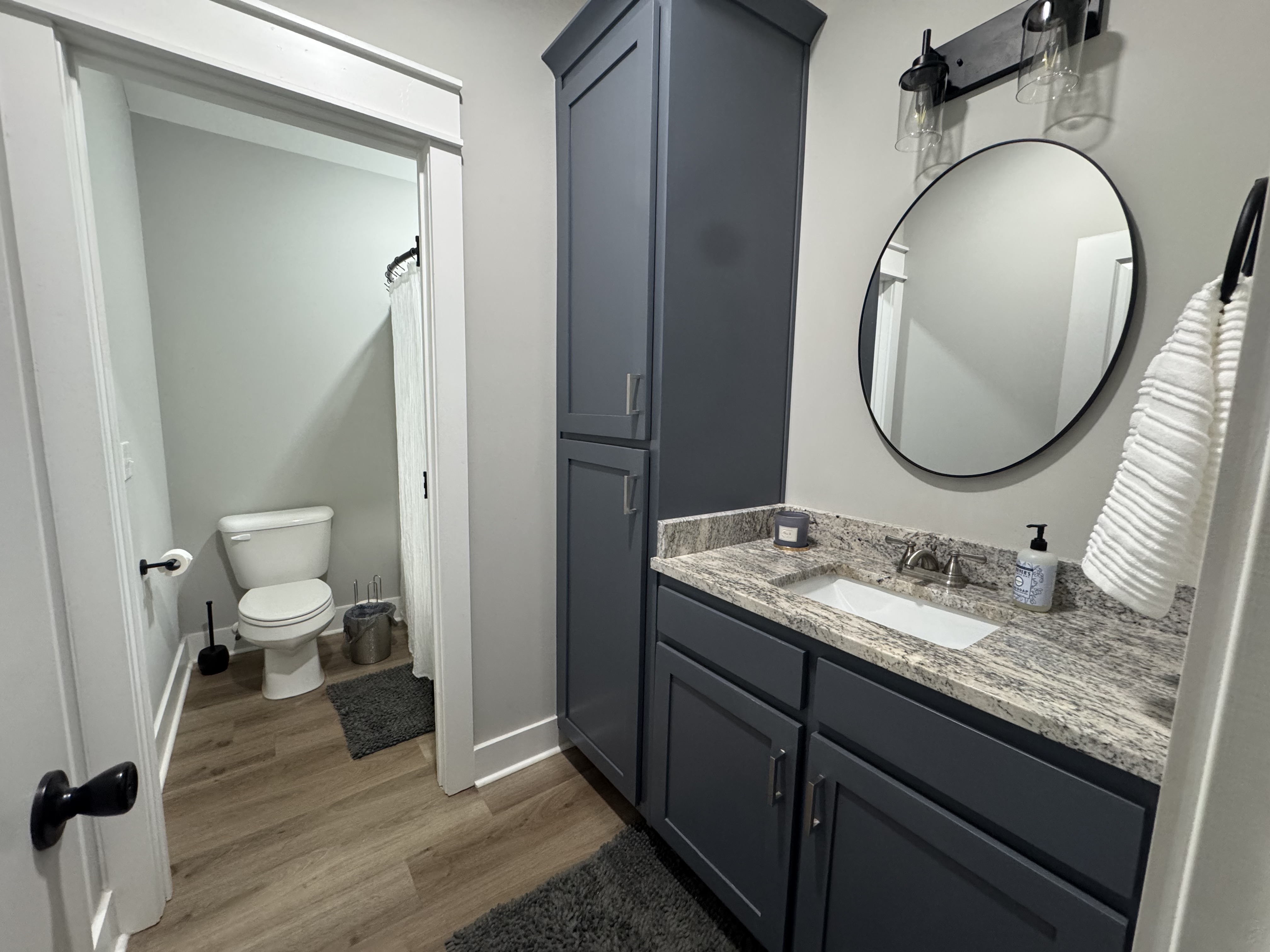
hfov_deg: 102.1
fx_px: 514
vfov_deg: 85.7
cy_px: 476
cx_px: 635
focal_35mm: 14
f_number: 2.2
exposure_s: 1/60
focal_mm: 2.22
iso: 400
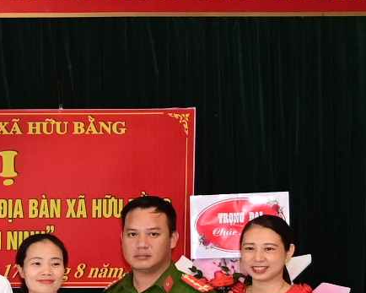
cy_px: 340
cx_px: -428
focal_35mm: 132
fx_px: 1430
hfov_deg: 12.4
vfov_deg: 11.5
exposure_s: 1/200
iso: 1000
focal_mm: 21
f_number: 4.5
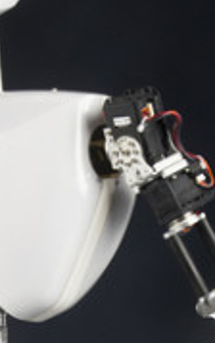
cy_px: 563
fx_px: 2623
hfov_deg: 4.7
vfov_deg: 7.3
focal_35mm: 280
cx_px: -12
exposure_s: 1/200
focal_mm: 48
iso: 200
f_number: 9
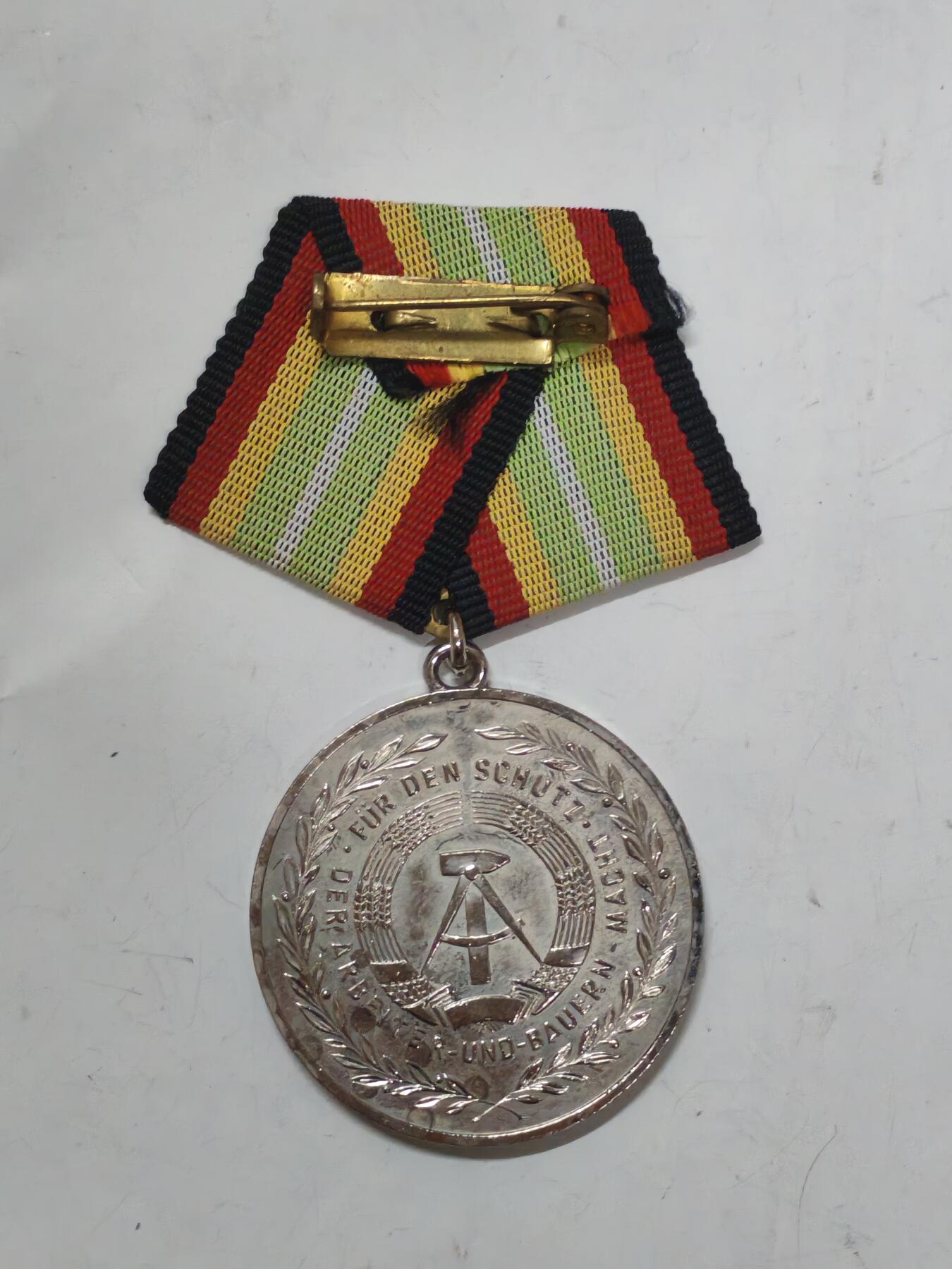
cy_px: 634
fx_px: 2493
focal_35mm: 68
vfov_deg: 28.6
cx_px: 476
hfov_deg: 21.6
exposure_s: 1/33
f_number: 1.95
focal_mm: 5.52
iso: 800
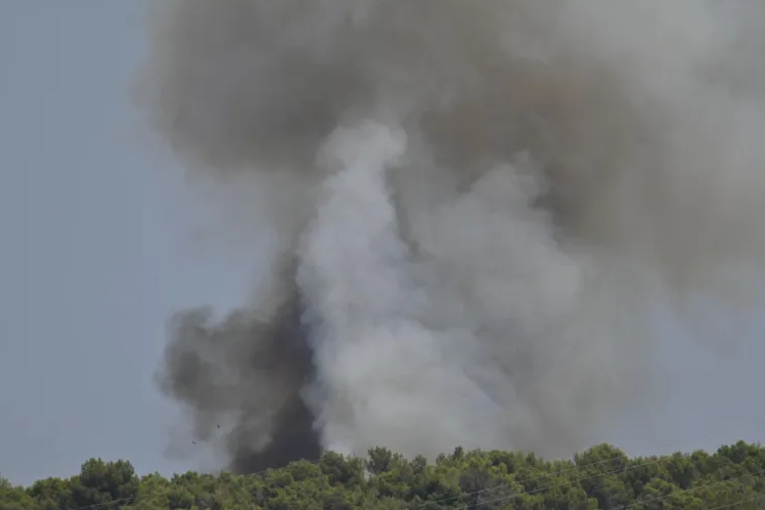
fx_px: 12956
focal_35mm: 610
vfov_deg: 2.3
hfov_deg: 3.4
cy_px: 253
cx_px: 384
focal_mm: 600
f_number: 8
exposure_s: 1/320
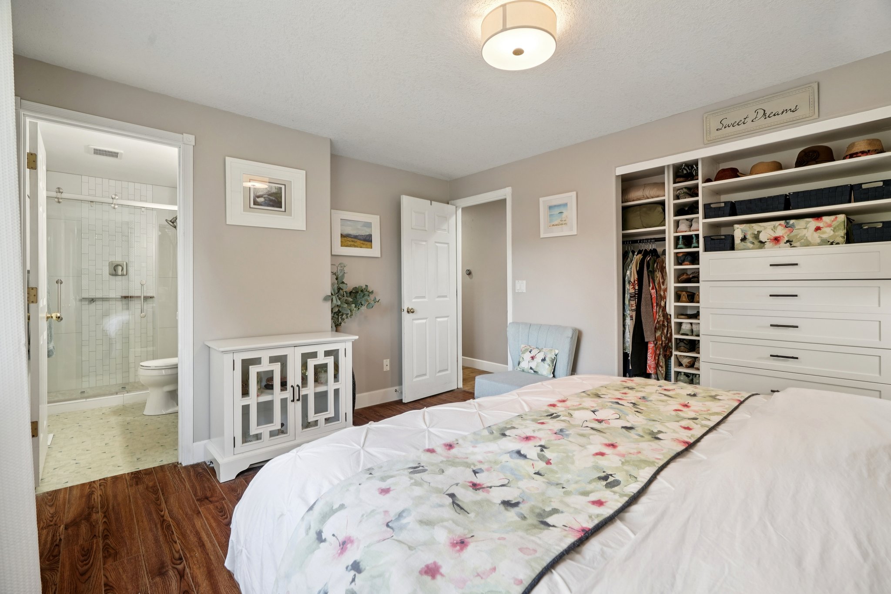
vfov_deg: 73.7
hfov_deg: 96.7
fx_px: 396
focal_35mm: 16
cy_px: 297
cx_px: 446
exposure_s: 1/5
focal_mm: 16
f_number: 8
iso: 400
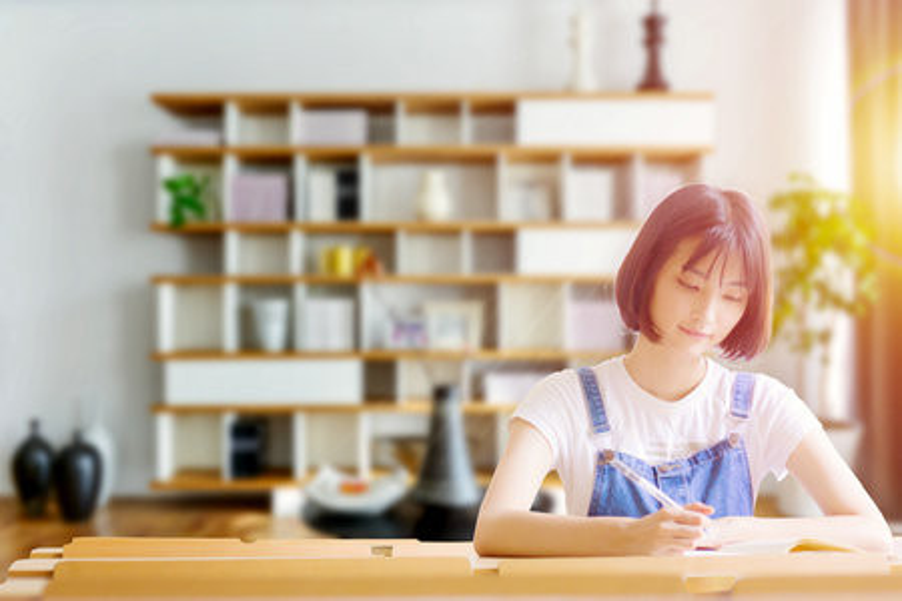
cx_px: 451
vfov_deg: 45.0
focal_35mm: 29
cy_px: 300
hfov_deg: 63.7
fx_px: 727
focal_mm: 29
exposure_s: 1/125
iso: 400
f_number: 4.5
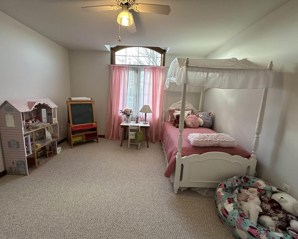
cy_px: 119
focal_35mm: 15
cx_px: 143
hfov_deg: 96.7
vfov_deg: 84.0
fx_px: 132
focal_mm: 2.22
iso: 200
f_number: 2.2
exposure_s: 1/120
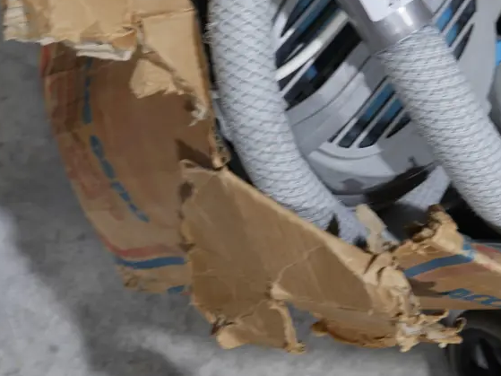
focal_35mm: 77
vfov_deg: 19.0
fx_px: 1114
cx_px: 334
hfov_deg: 25.2
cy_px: 87
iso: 200
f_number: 4.6
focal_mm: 21
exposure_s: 1/60
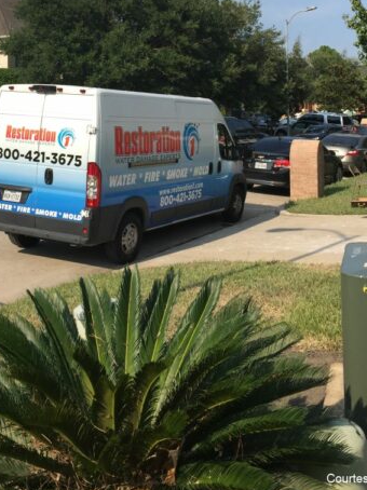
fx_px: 651
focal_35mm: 46
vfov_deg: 39.8
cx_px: 175
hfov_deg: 31.5
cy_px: 106
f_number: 2.2
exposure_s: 1/1799
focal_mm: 4.15
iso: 32
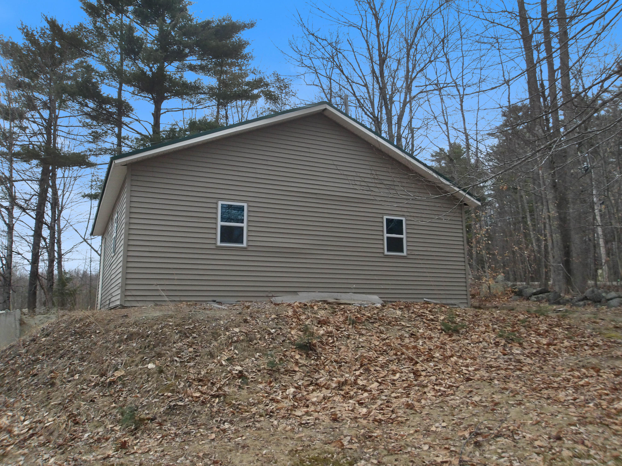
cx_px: 311
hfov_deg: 65.3
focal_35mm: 27
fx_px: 485
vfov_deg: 51.4
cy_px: 233
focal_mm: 4.9
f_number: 10.4
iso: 441
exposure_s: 1/60
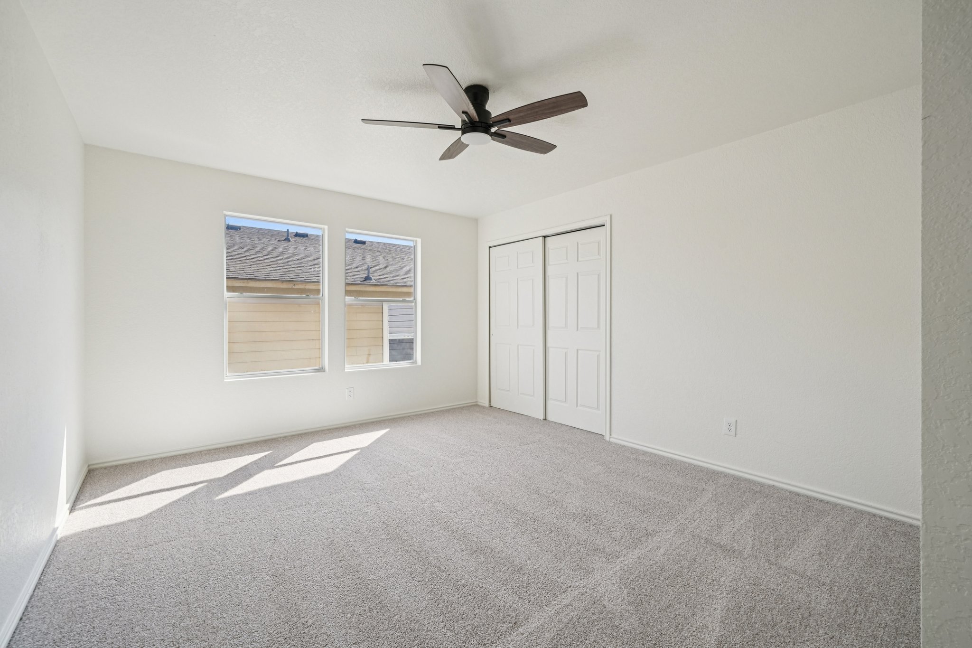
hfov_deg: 100.4
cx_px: 486
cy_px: 324
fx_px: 405
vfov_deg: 77.3
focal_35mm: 15
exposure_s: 1/400
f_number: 8
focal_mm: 15
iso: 800
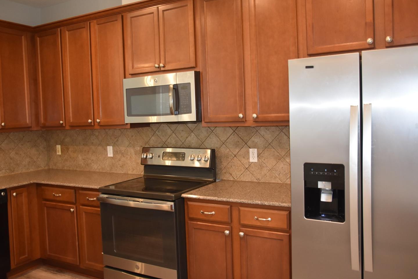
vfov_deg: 43.5
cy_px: 126
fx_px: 348
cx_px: 209
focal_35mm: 30
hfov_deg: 61.9
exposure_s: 1/60
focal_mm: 18
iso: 1000
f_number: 3.5
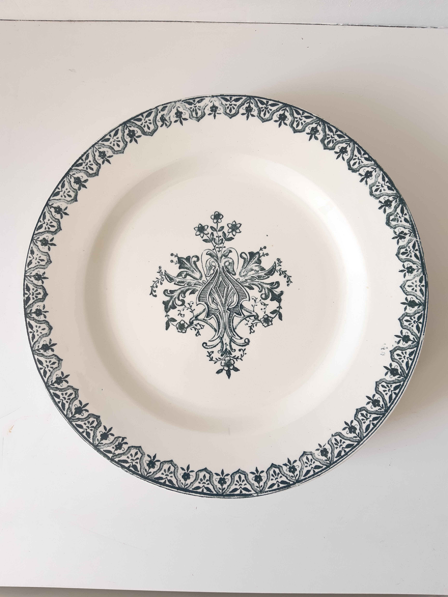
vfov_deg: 67.3
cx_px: 224
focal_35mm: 26
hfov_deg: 53.1
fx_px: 449
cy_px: 298
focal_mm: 3.93
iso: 50
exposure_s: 1/50
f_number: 1.7
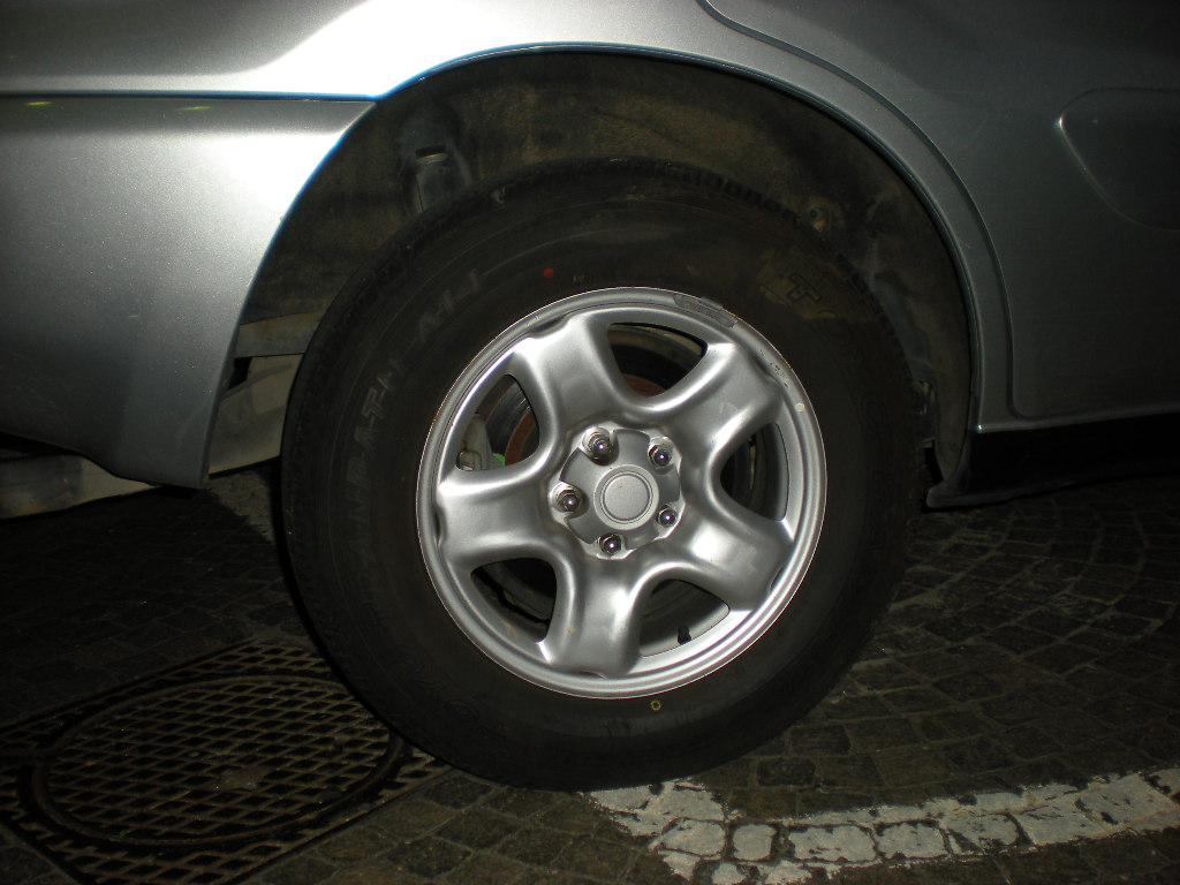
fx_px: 1295
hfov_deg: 49.0
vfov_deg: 37.7
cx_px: 590
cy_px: 442
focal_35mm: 38
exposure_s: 1/60
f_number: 3.1
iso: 64
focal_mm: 6.3
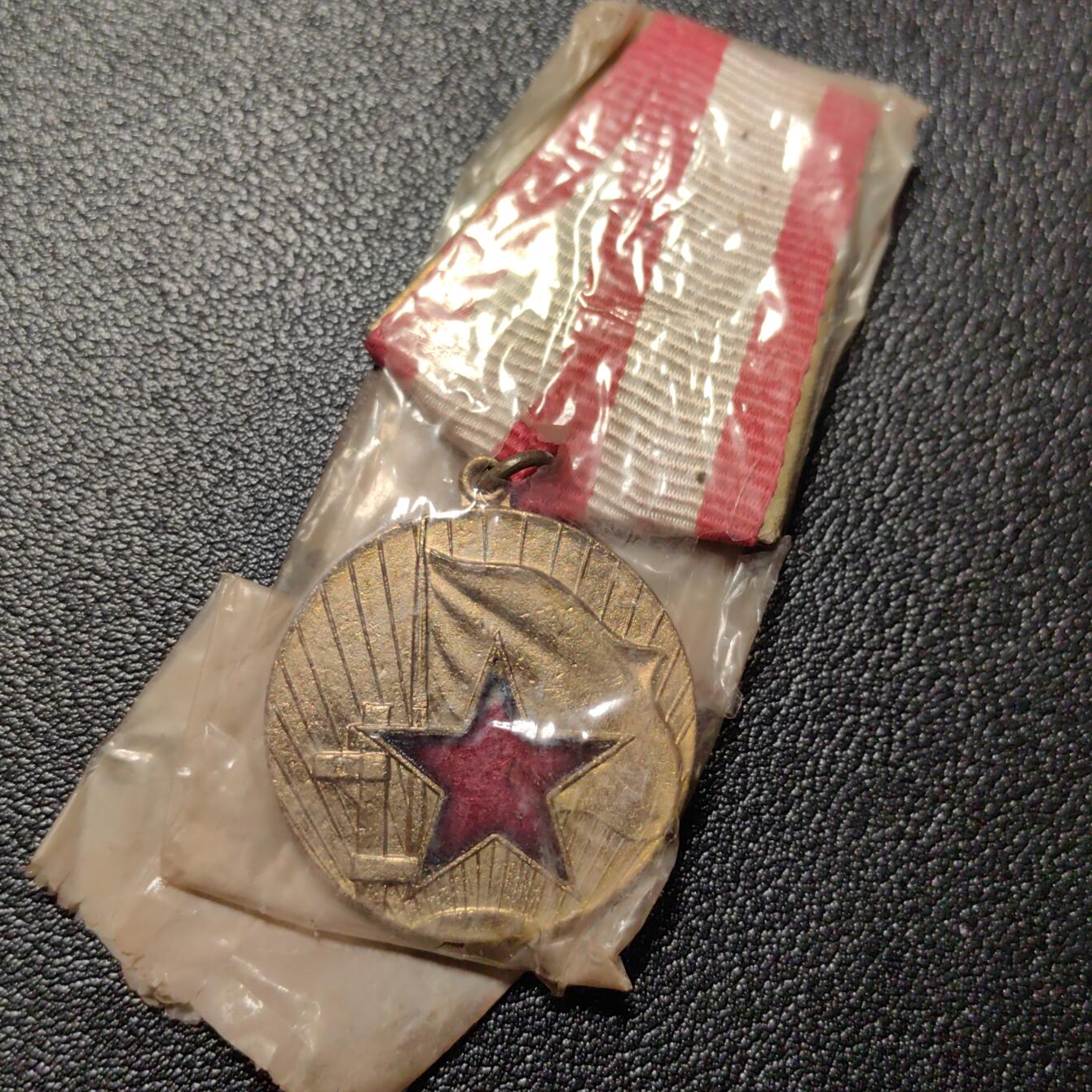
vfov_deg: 43.9
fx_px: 1356
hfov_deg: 43.9
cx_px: 543
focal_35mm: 38
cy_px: 531
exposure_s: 1/157
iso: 50
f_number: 2
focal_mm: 5.75
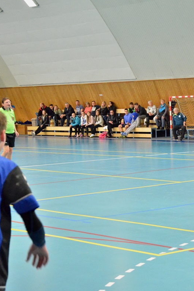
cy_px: 146
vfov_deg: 19.9
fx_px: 831
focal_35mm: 103
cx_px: 155
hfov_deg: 13.3
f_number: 5.6
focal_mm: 45
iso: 5000
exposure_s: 1/125
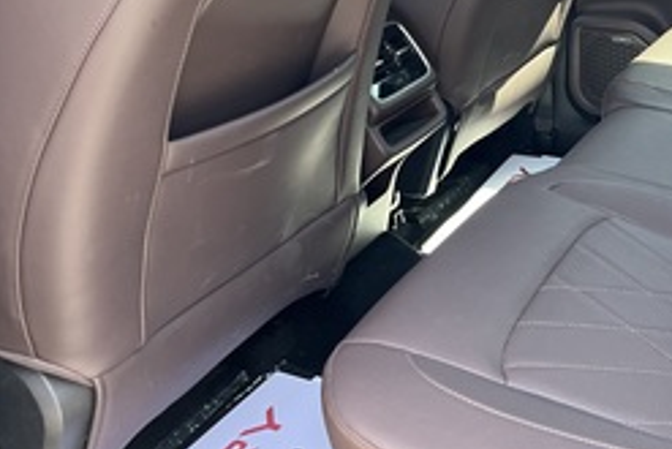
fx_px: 934
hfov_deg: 36.8
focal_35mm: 50
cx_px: 616
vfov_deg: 25.7
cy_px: -1
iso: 125
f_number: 1.6
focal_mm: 5.1
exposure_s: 1/121
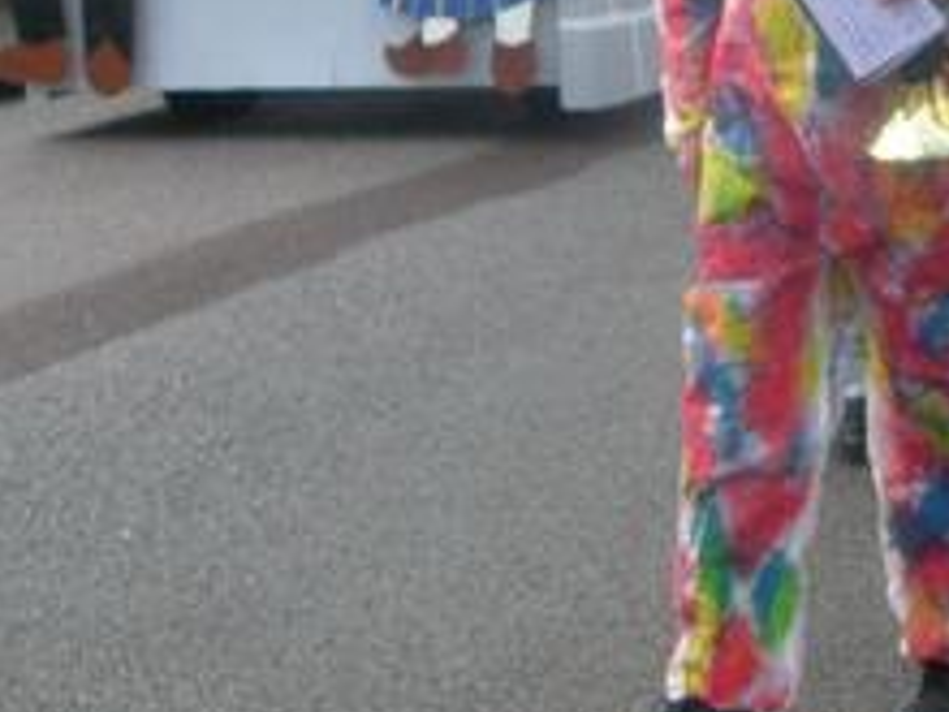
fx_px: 2796
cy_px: 17
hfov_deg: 19.0
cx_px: 820
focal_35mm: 102
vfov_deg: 14.3
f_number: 2.8
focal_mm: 5.8
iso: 50
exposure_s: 1/268
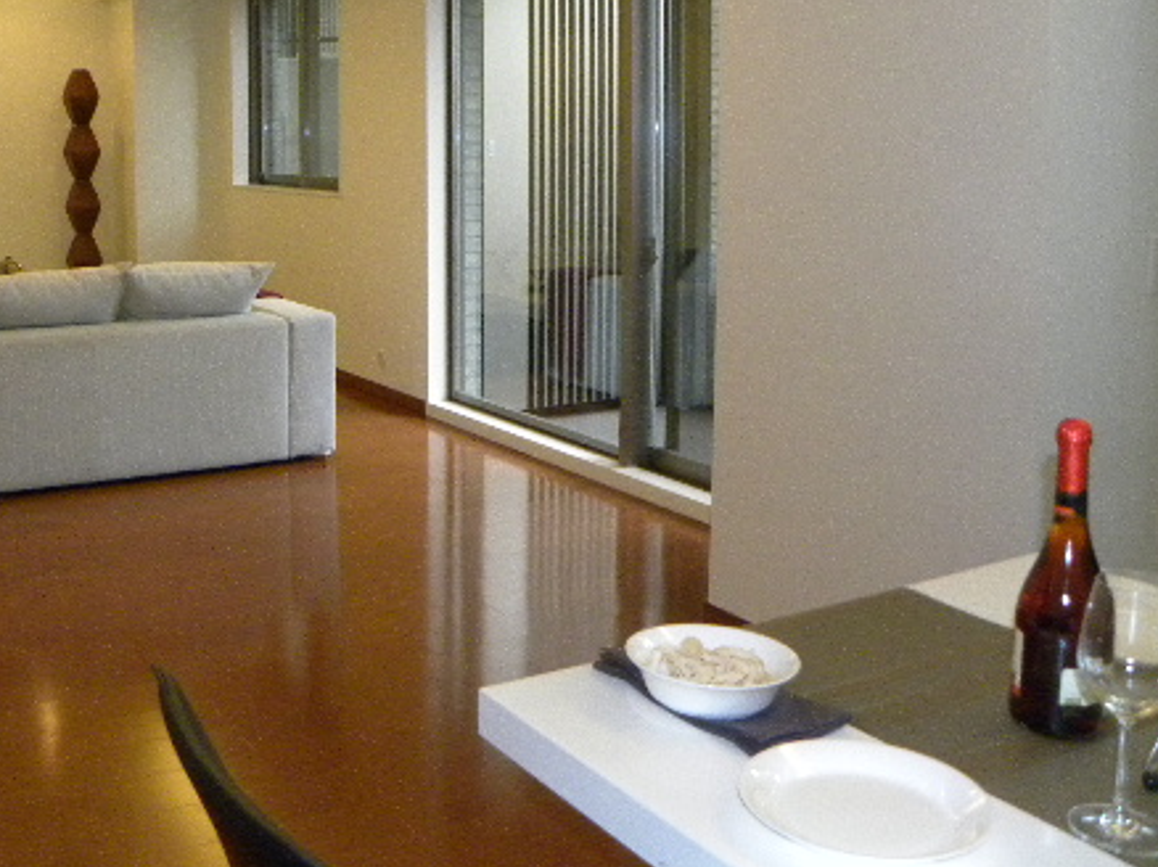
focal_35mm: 38
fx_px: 1271
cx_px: 378
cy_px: 246
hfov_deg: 48.1
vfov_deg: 37.0
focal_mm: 4.6
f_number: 2.8
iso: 400
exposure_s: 1/102
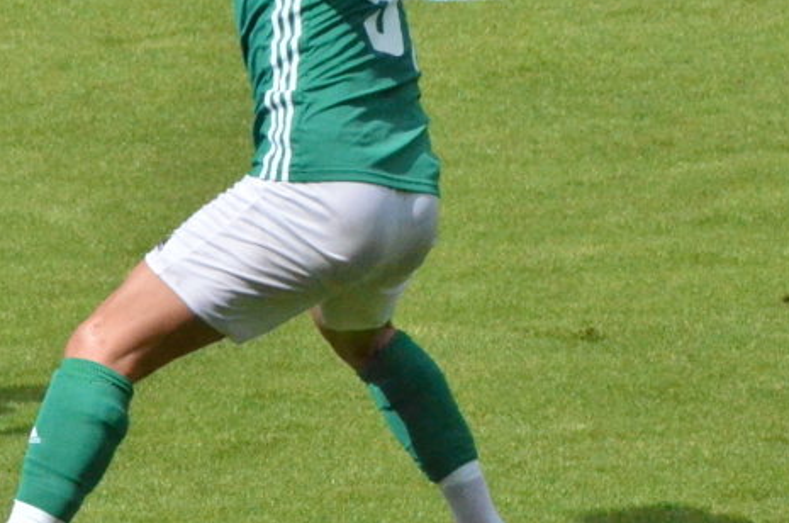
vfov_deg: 1.5
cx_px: -44
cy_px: 208
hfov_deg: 2.2
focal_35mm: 929
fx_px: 20319
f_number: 14
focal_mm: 240
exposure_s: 1/8000
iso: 6400
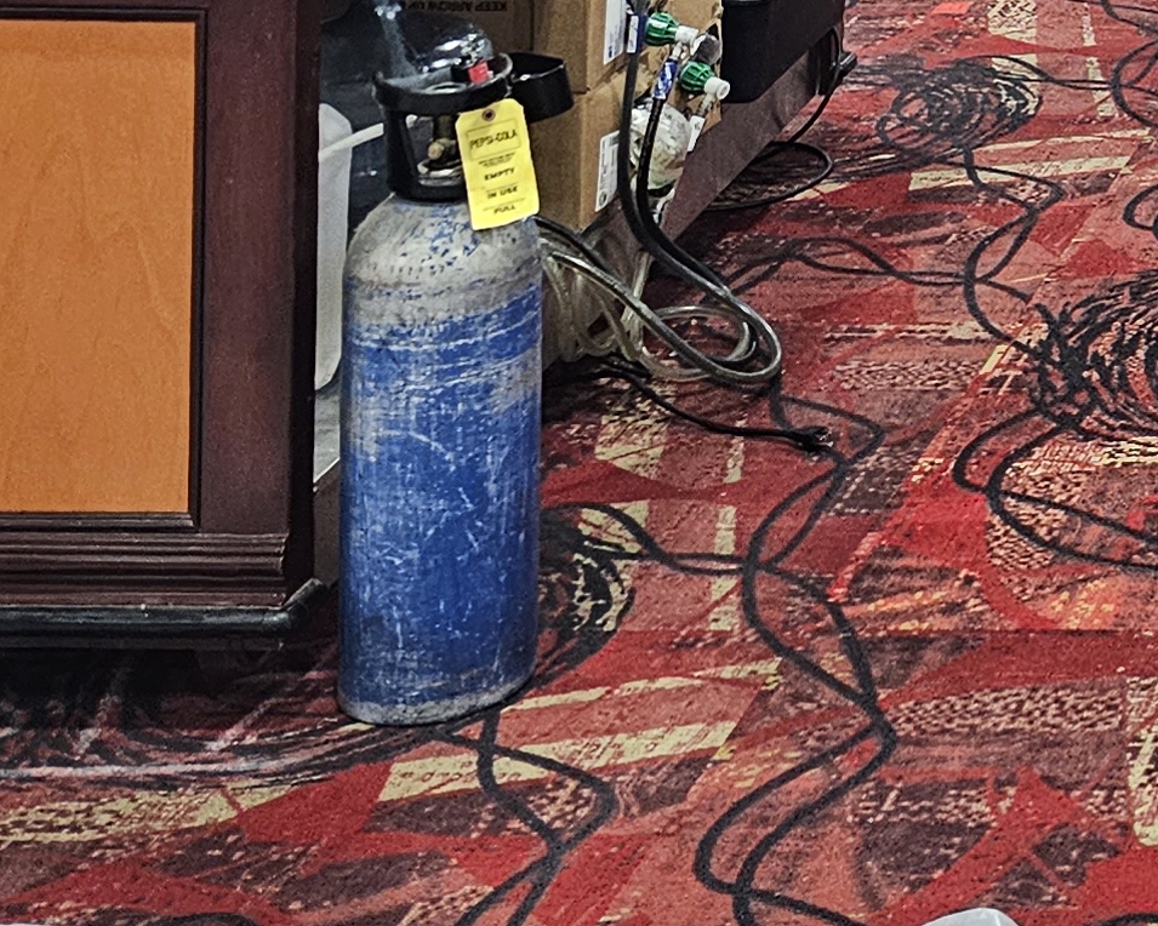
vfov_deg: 14.2
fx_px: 3222
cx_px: 1978
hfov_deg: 17.3
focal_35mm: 94
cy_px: -806
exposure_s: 1/120
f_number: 1.7
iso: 500
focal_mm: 6.3
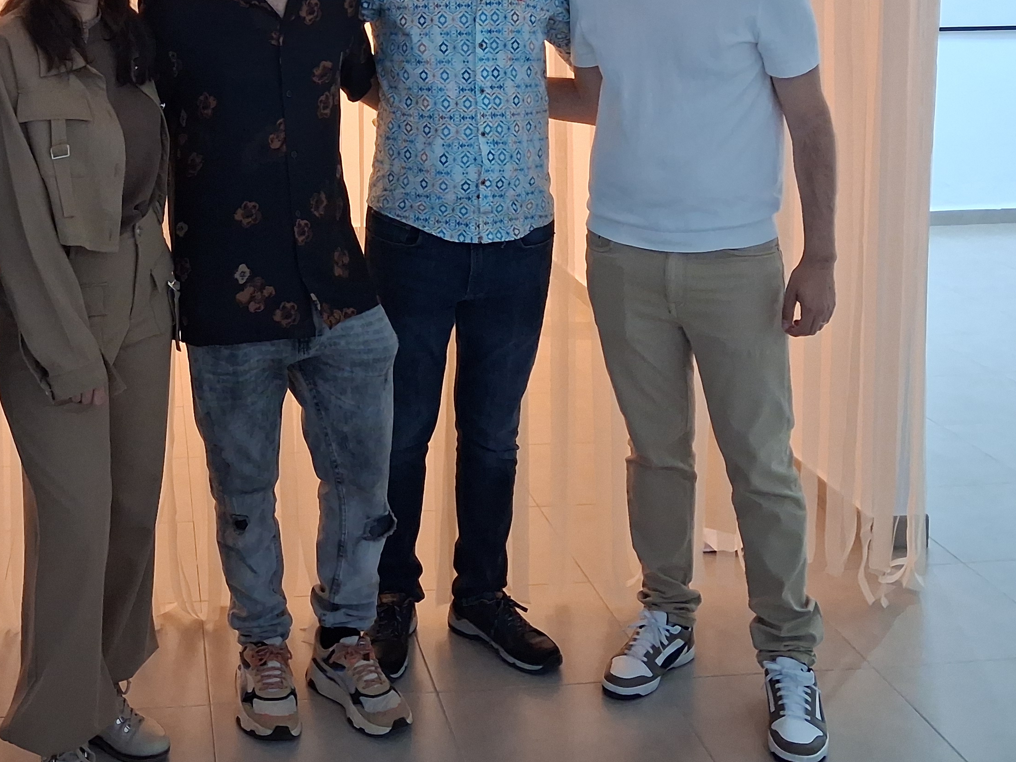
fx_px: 1467
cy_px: 61
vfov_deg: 27.9
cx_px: 309
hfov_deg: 37.6
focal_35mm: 50
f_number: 1.8
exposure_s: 1/50
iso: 500
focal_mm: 4
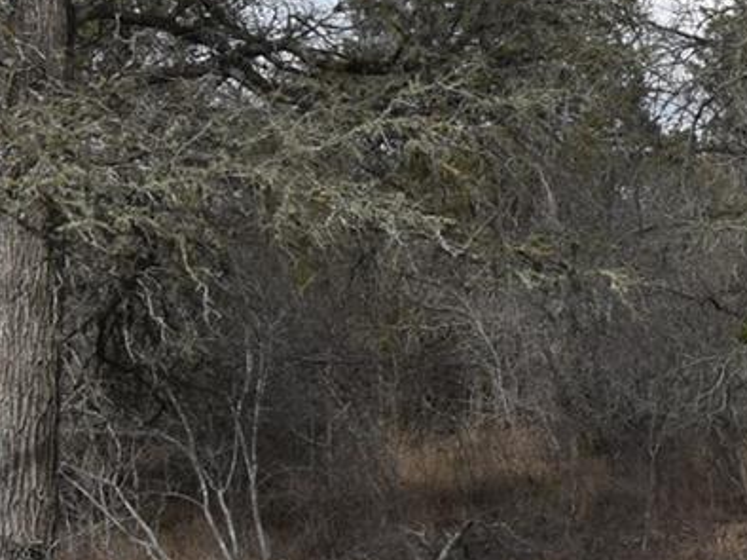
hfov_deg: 16.9
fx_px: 2103
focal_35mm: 98
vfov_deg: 14.9
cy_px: -7
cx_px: 1320
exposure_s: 1/400
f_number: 10
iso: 200
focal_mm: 13
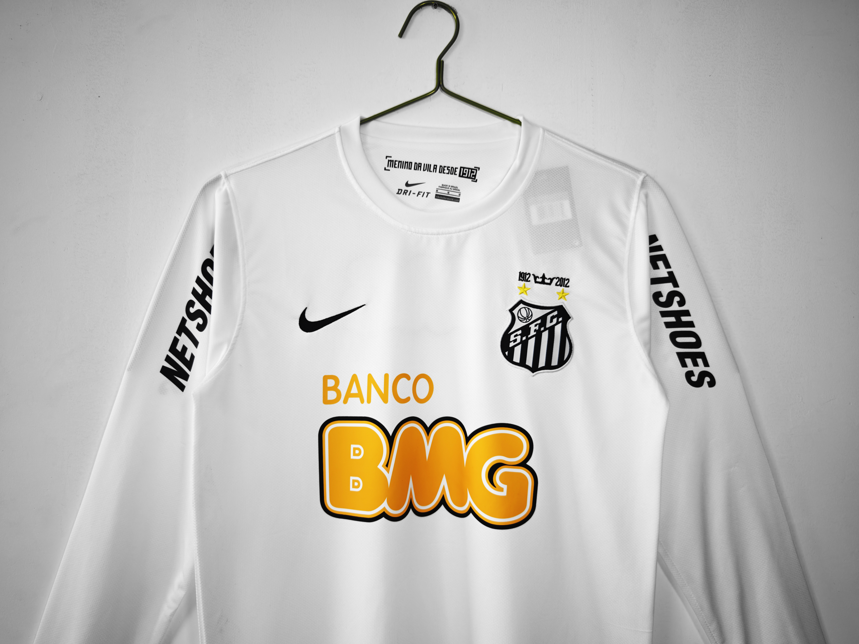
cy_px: 322
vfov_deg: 58.9
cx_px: 430
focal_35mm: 23
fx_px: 571
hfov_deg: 73.9
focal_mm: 8.67
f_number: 1.75
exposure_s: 1/100
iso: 53
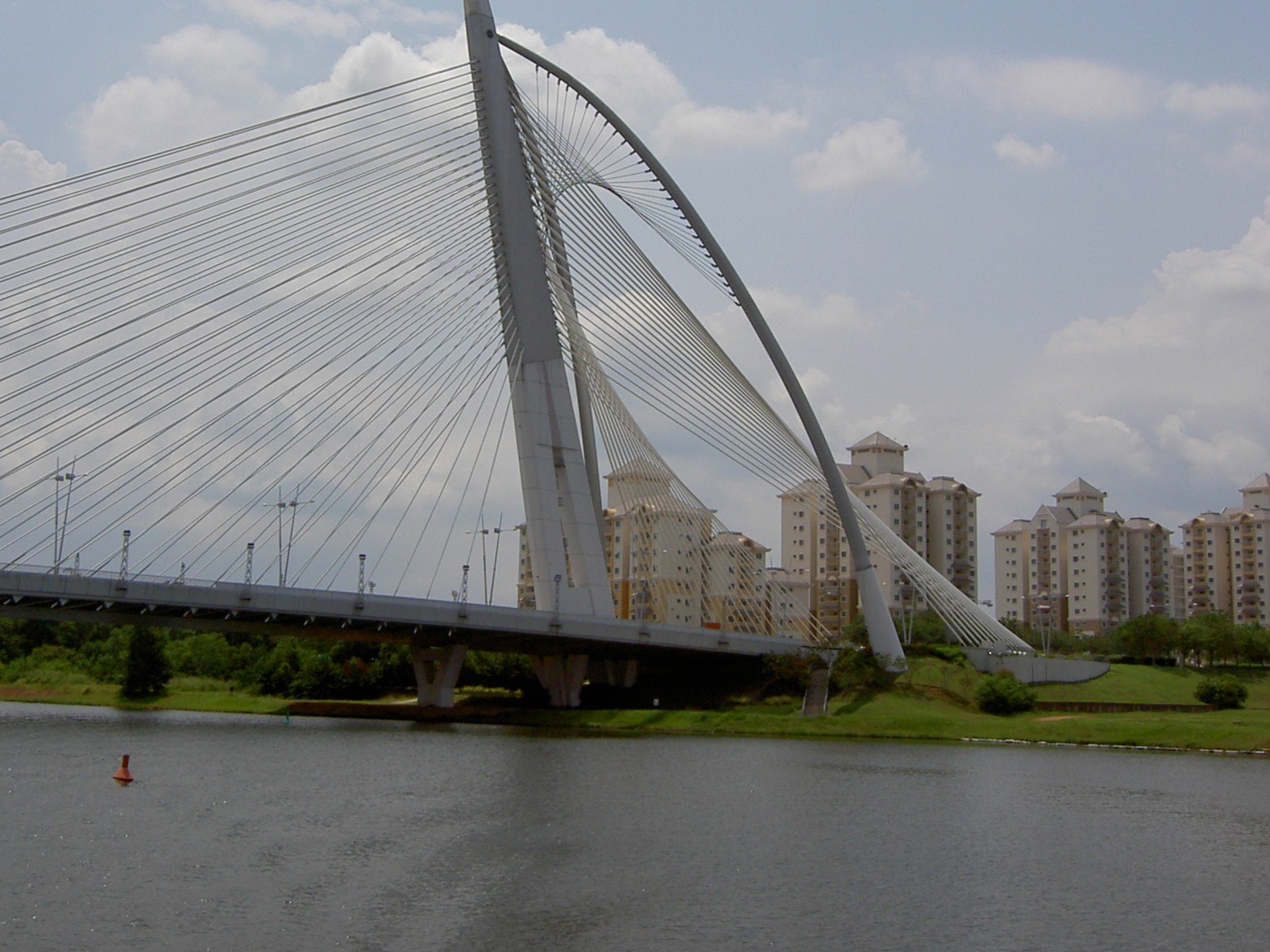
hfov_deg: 38.9
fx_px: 1798
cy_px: 269
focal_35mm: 49
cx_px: 583
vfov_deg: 29.3
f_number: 4.7
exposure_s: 1/1600
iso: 50
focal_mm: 5.6
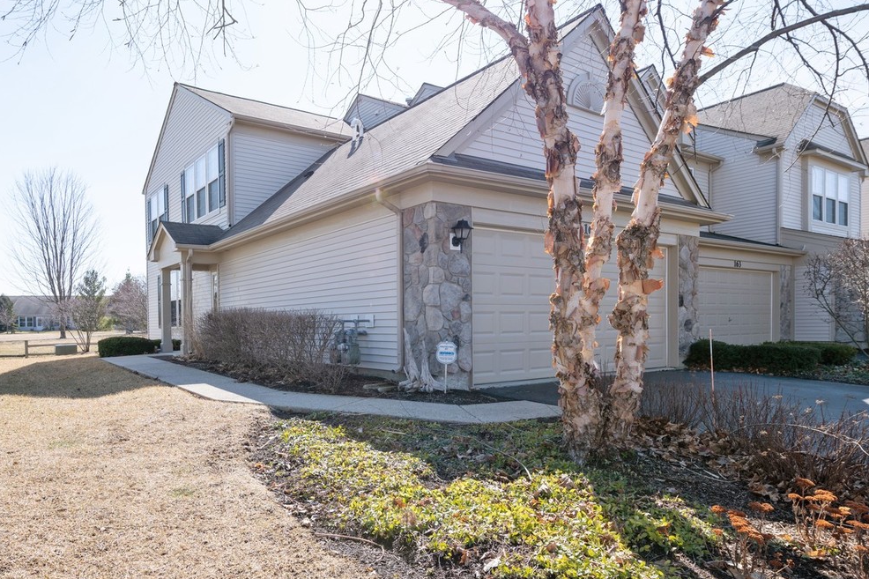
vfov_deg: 54.9
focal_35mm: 23
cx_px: 372
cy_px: 331
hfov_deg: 75.7
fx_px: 555
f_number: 8
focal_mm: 14
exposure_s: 1/160
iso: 100
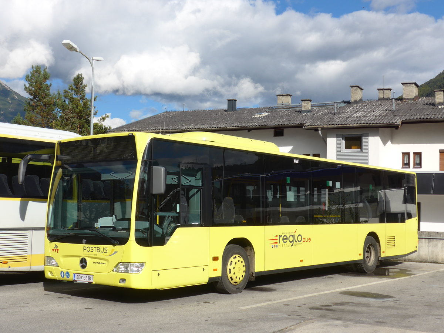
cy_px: 166
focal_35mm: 49
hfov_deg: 38.9
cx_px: 222
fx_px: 628
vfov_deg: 29.7
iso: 80
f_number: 3.2
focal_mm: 10.1
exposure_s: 1/1600
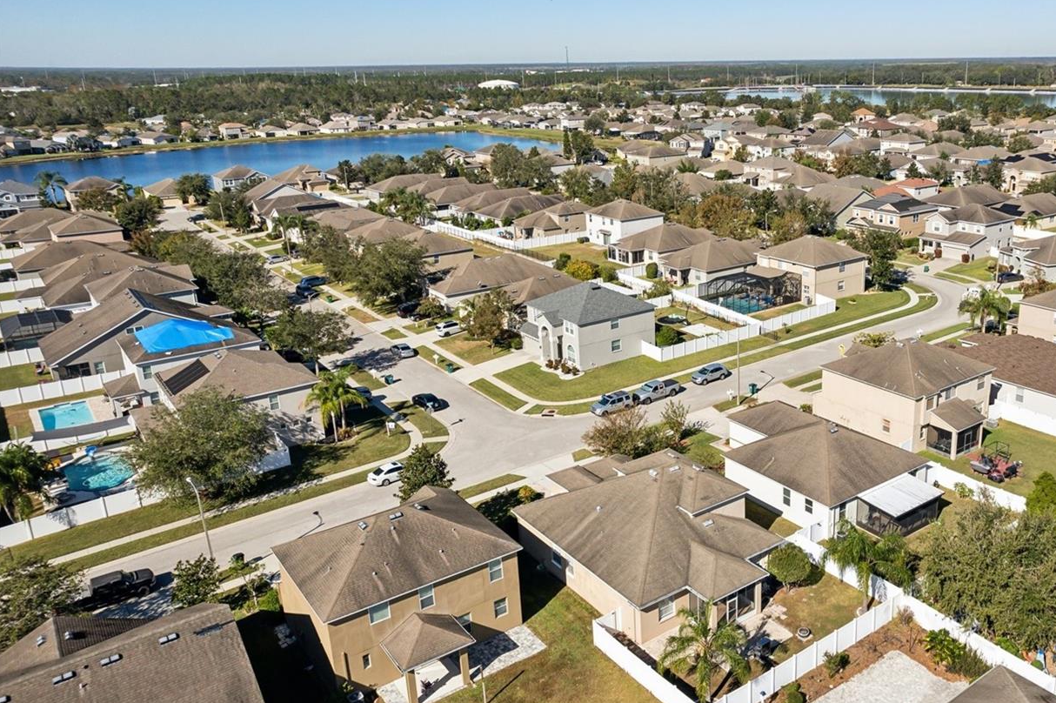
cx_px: 692
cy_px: 325
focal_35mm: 29
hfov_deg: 62.3
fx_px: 850
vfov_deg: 44.9
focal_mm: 8.4
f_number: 2.8
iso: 140
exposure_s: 1/3200
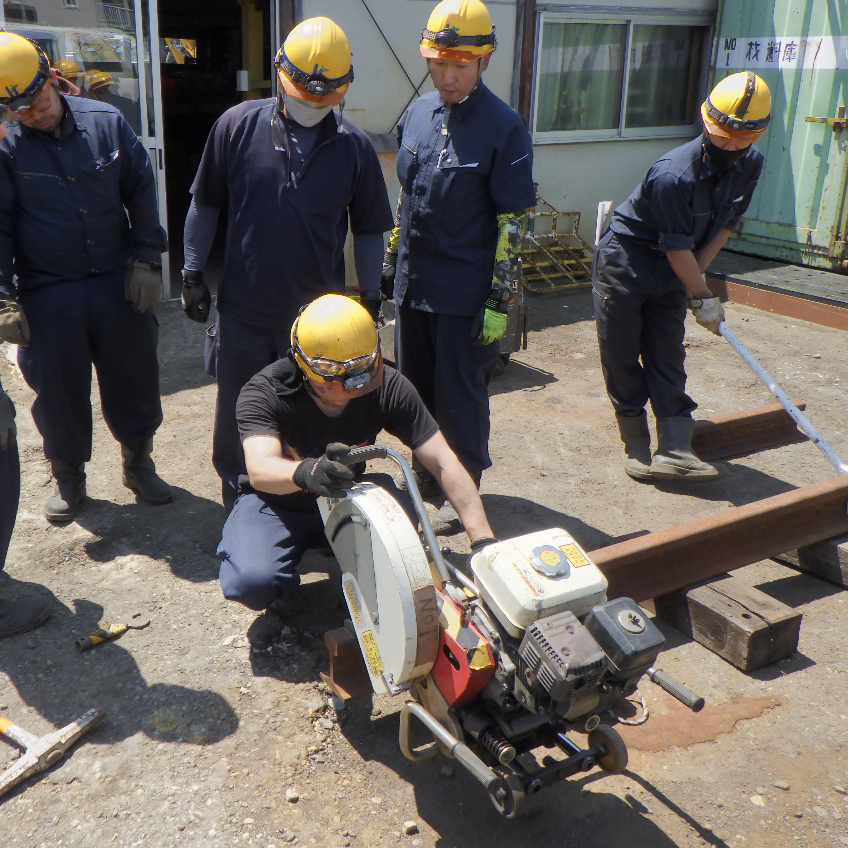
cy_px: 430
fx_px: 942
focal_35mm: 34
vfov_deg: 48.4
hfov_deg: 48.2
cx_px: 347
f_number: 3.5
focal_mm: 5
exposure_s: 1/640
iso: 125
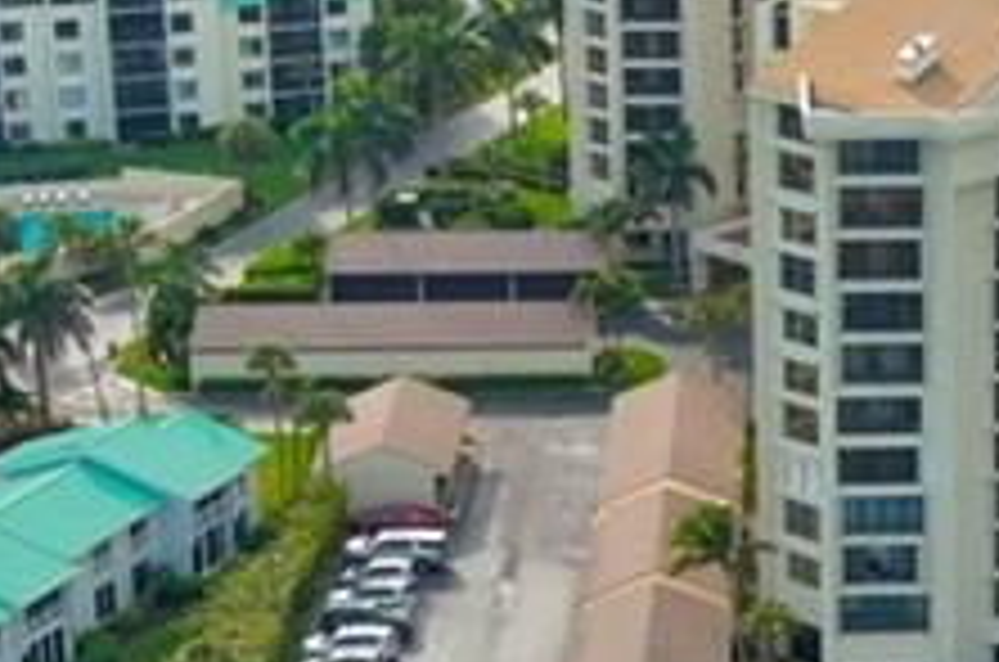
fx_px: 3710
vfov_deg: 10.2
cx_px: 1102
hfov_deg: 15.0
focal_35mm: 134
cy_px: 304
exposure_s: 1/127
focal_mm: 10.6
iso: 105
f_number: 8
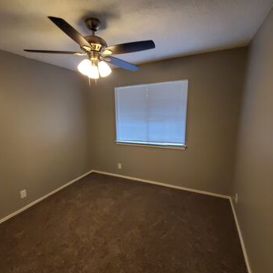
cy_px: 140
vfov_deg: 87.4
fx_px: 143
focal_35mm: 16
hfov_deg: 87.4
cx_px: 134
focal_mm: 1.8
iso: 250
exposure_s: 1/50
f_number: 2.2
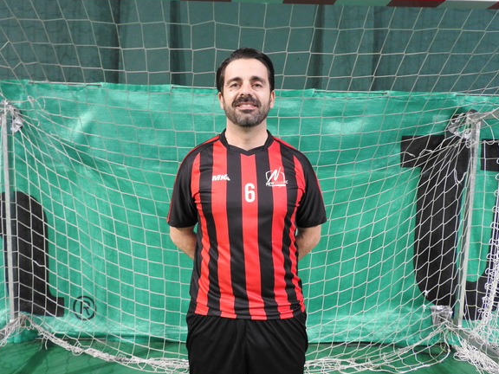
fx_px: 360
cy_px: 187
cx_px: 253
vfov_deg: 54.9
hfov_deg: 69.4
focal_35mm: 25
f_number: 3.3
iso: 450
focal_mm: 4.3
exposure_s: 1/8
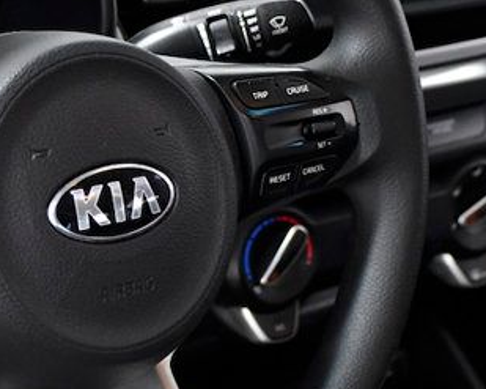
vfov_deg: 13.7
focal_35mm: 112
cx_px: 121
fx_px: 1610
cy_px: 234
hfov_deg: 17.1
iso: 2500
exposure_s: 1/160
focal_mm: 24
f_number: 3.5
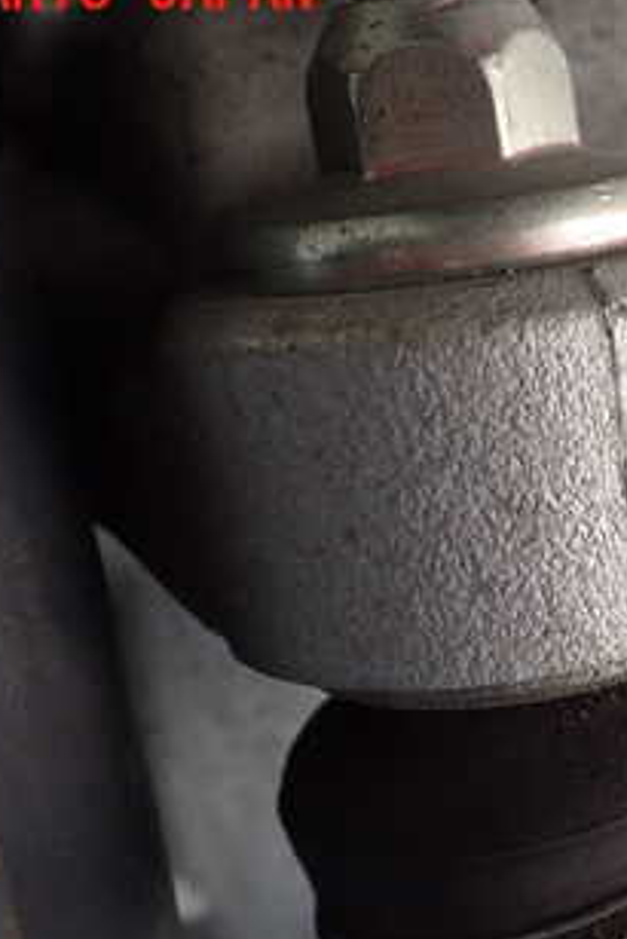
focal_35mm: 61
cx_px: 676
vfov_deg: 32.5
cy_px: 639
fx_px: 1592
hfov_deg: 21.2
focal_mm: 5.4
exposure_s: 1/60
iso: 200
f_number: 2.3
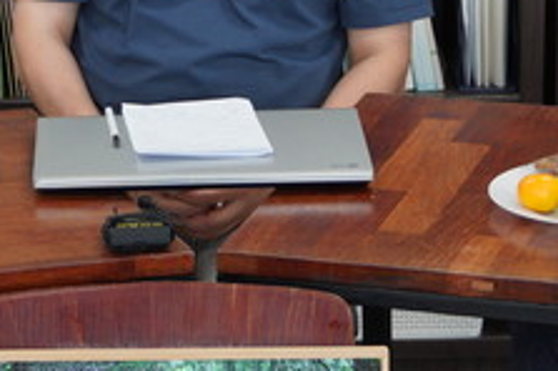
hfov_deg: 10.0
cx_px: 238
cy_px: -11
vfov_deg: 6.6
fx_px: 3204
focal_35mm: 207
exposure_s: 1/40
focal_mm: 24
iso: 200
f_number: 4
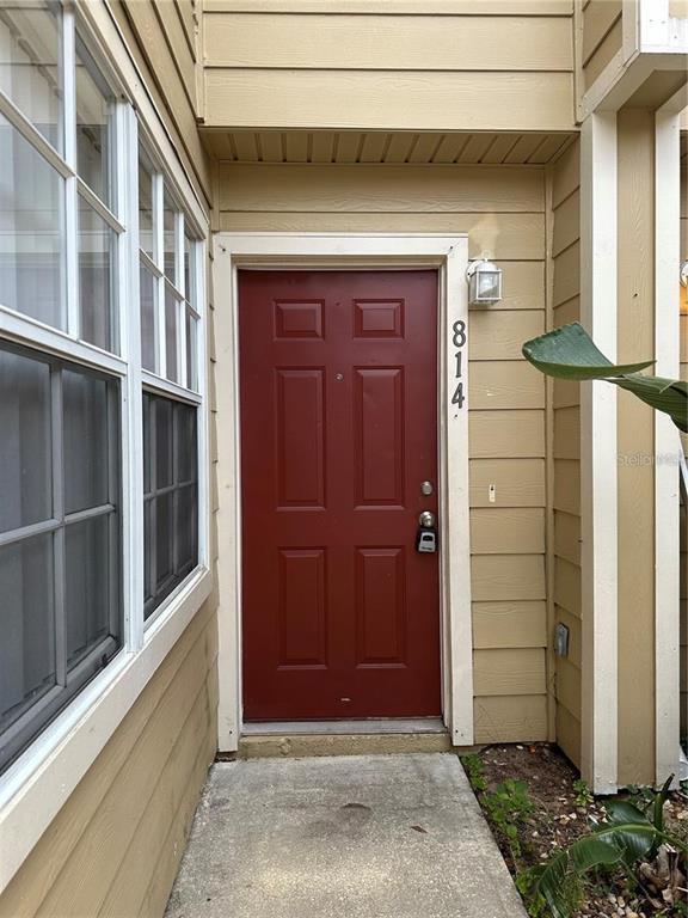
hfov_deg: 56.8
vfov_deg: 71.6
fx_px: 636
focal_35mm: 24
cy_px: 459
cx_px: 344
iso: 80
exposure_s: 1/943
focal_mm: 6.86
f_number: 1.78
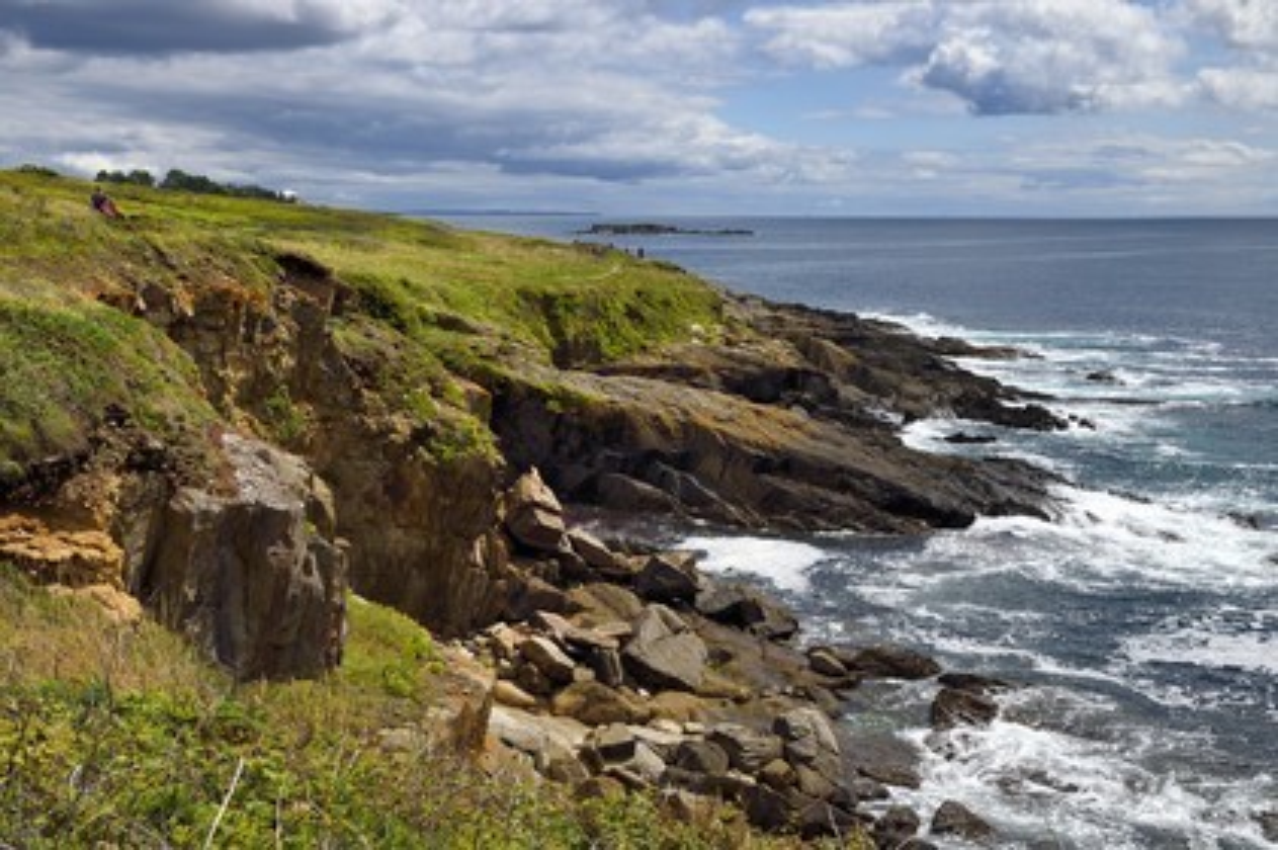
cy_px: 425
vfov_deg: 29.2
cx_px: 639
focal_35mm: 46
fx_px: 1632
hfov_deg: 42.8
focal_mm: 46
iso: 200
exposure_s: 1/400
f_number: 13
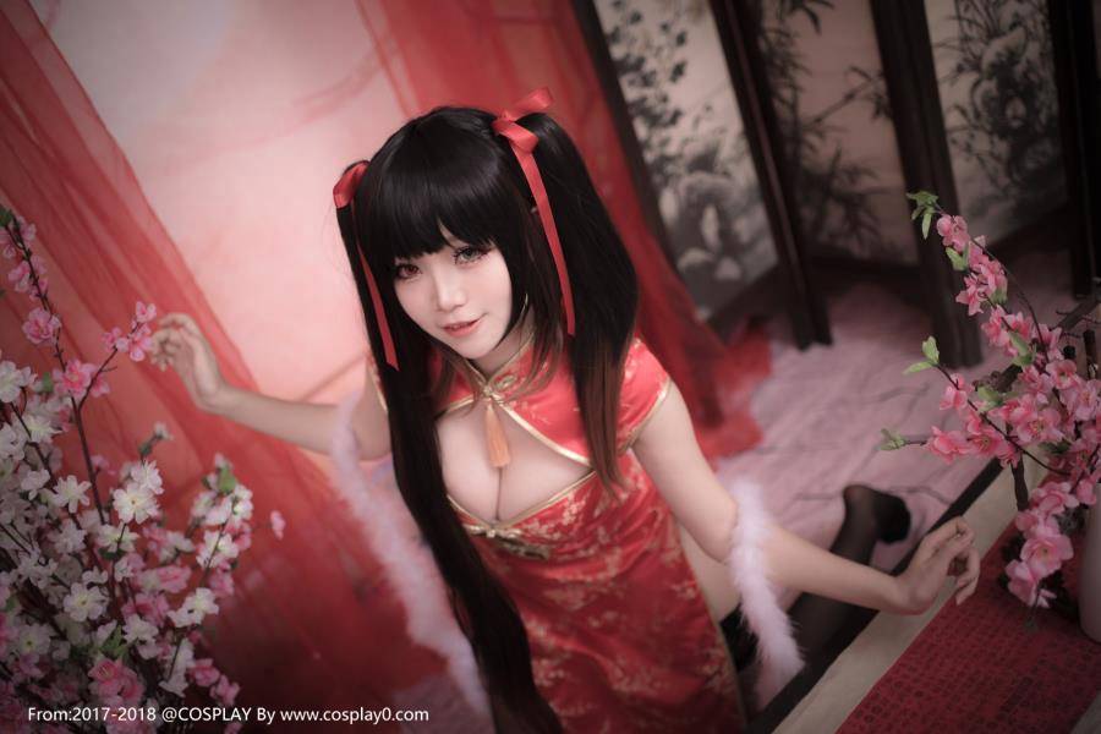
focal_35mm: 35
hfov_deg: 54.4
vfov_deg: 37.9
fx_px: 1070
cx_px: 550
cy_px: 367
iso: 125
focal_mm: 35
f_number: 2
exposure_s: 1/160
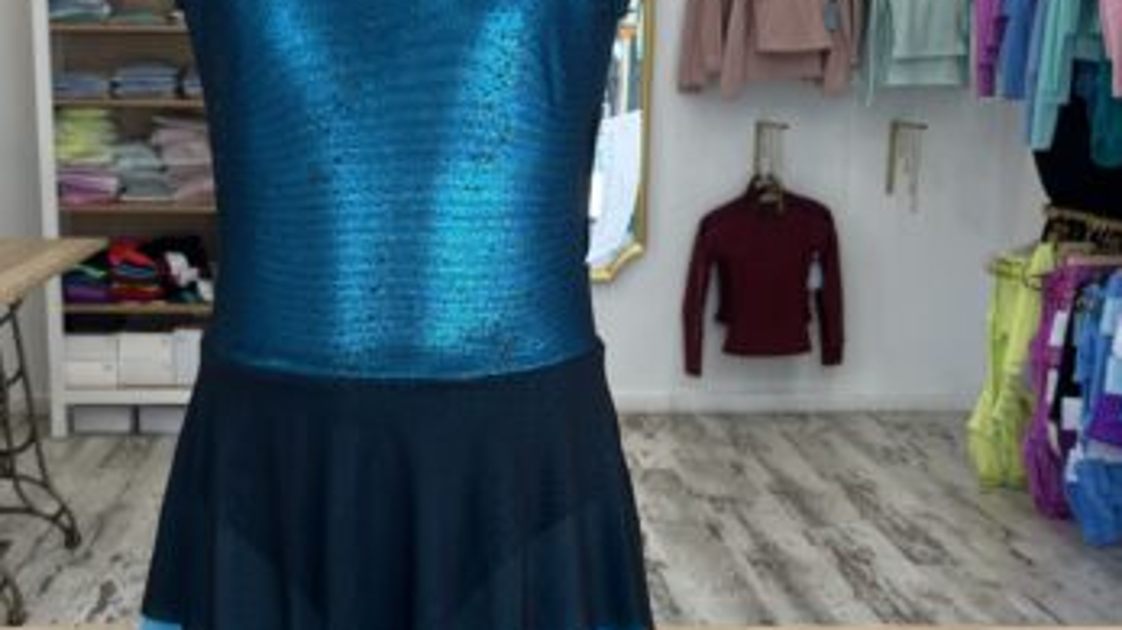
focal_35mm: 49
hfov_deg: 41.8
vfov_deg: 24.4
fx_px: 1457
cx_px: 414
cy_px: 378
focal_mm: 5.1
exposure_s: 1/100
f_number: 1.6
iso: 50
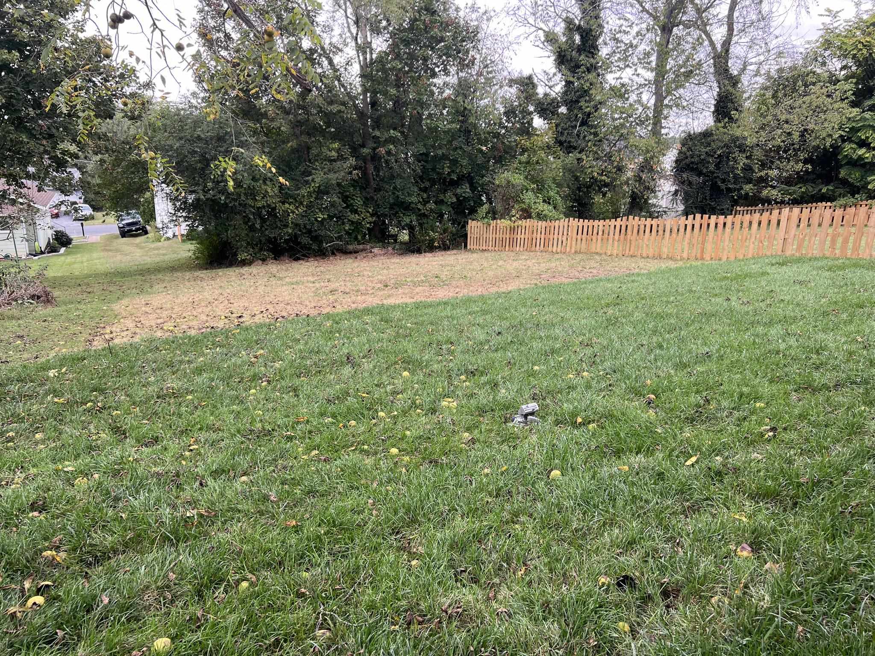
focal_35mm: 26
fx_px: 657
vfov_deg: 53.1
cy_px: 328
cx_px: 438
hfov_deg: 67.3
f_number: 1.5
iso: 32
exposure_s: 1/138
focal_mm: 5.7
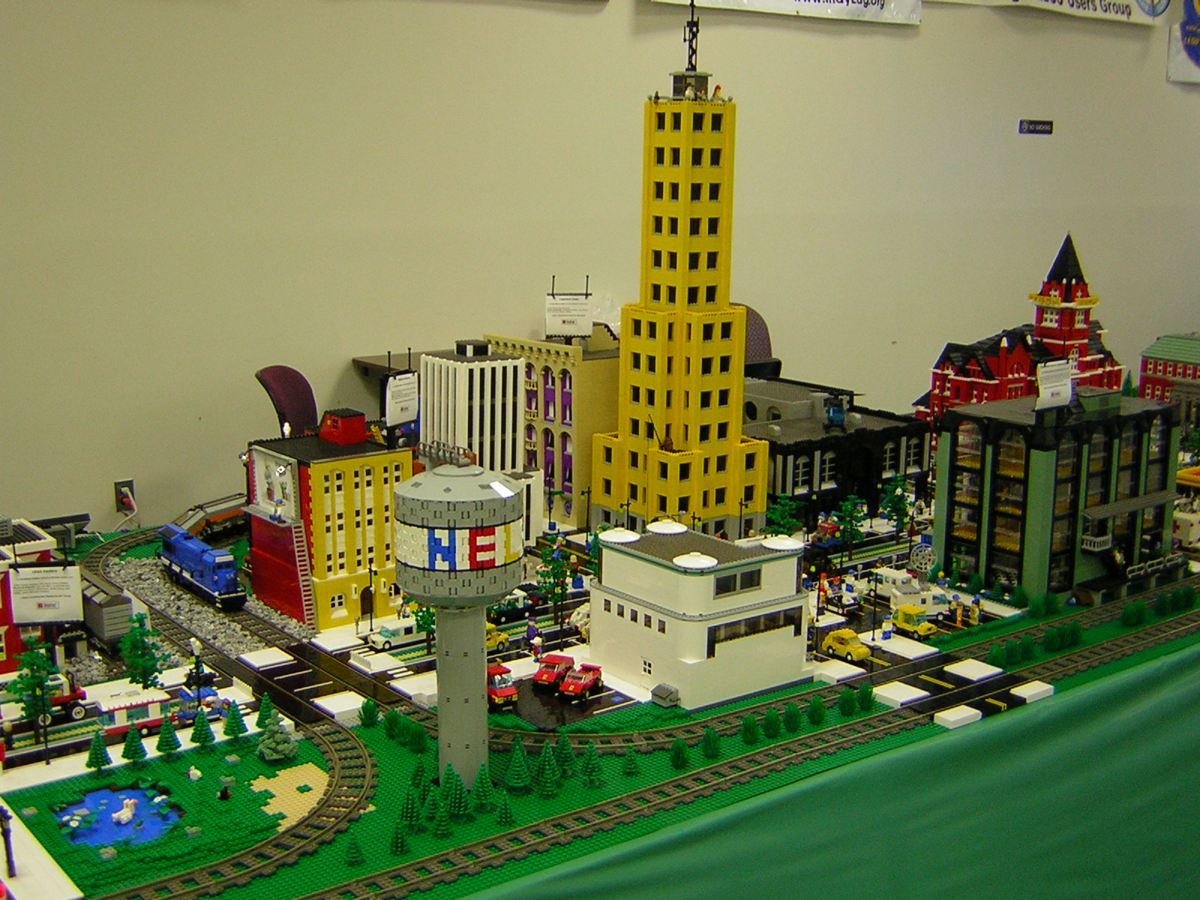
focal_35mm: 43
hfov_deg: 43.9
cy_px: 450
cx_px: 600
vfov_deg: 33.6
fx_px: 1491
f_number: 2.8
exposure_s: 1/5.7
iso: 70
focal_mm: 5.6
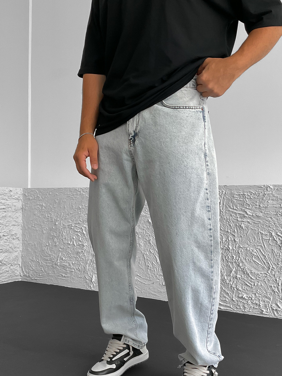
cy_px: 236
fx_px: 445
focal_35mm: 41
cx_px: 135
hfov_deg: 35.1
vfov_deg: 45.4
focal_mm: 3
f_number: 1.8
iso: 64
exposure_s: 1/120
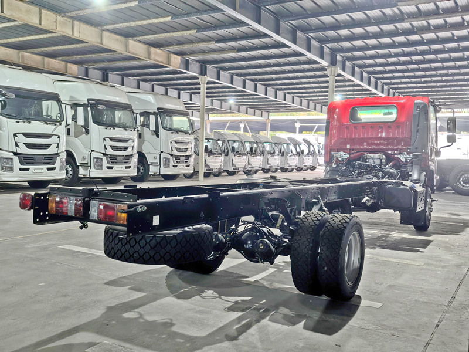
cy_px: 176
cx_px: 234
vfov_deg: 39.7
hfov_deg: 51.4
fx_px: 488
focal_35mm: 36
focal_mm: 5.75
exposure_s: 1/100
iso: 200
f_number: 1.4
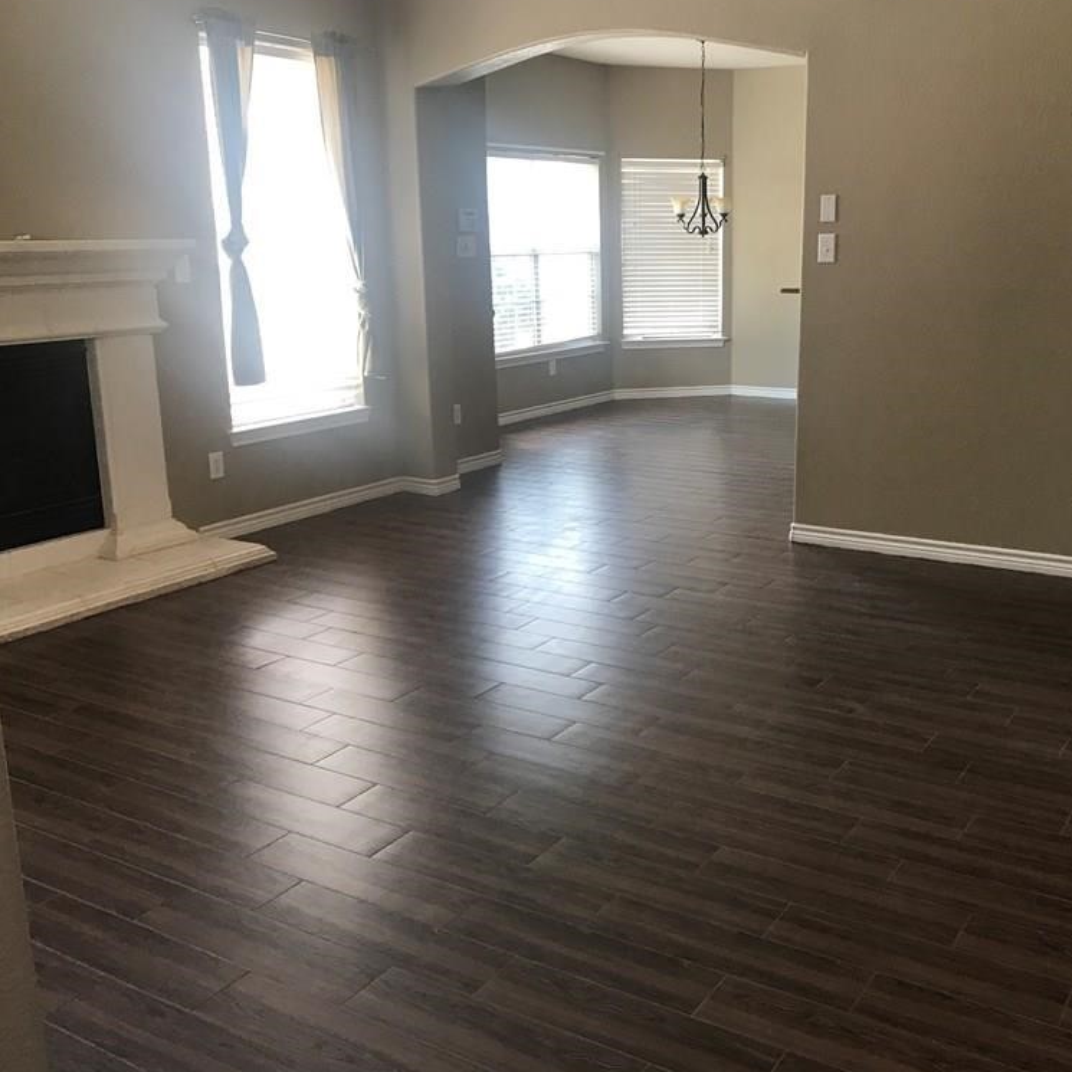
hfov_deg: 48.1
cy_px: 531
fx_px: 1191
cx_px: 656
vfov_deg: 48.4
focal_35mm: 34
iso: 32
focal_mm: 3.99
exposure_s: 1/30
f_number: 1.8
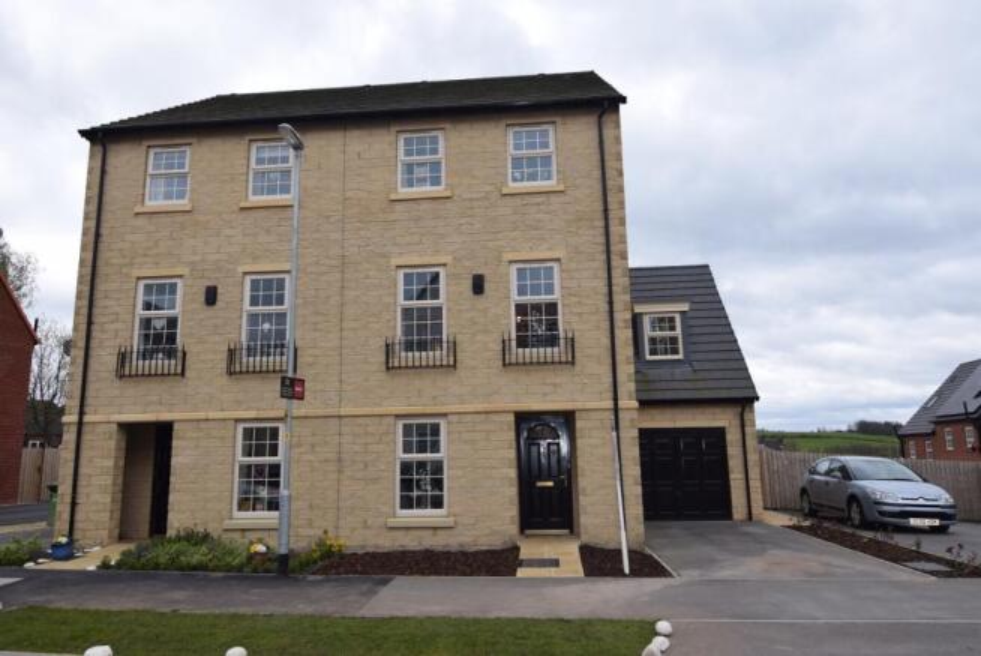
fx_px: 654
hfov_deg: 73.7
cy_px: 328
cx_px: 490
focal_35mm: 24
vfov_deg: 53.2
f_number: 6.3
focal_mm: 16
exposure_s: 1/160
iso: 100
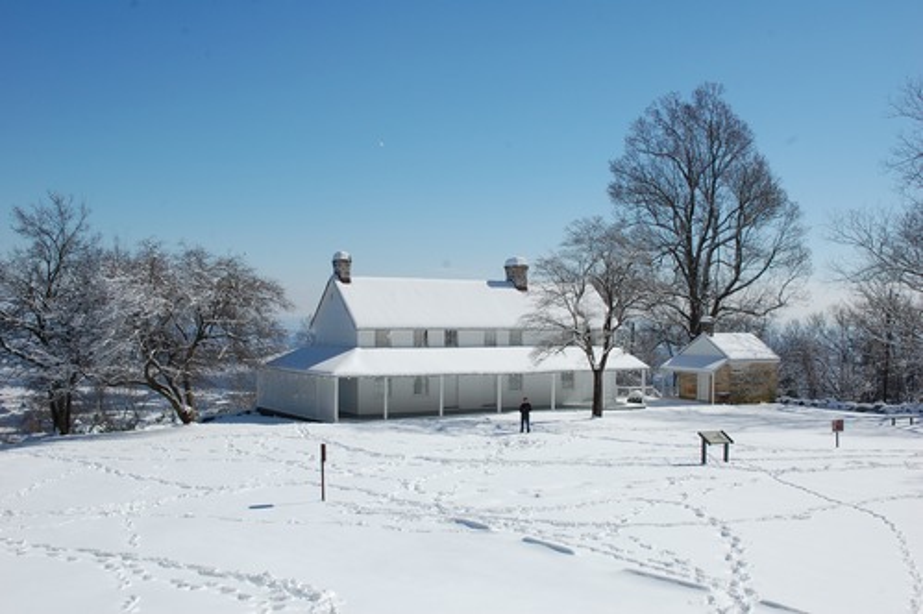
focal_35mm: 36
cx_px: 462
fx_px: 922
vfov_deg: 36.8
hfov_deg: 53.2
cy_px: 307
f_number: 11
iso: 200
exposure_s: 1/500
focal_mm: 24
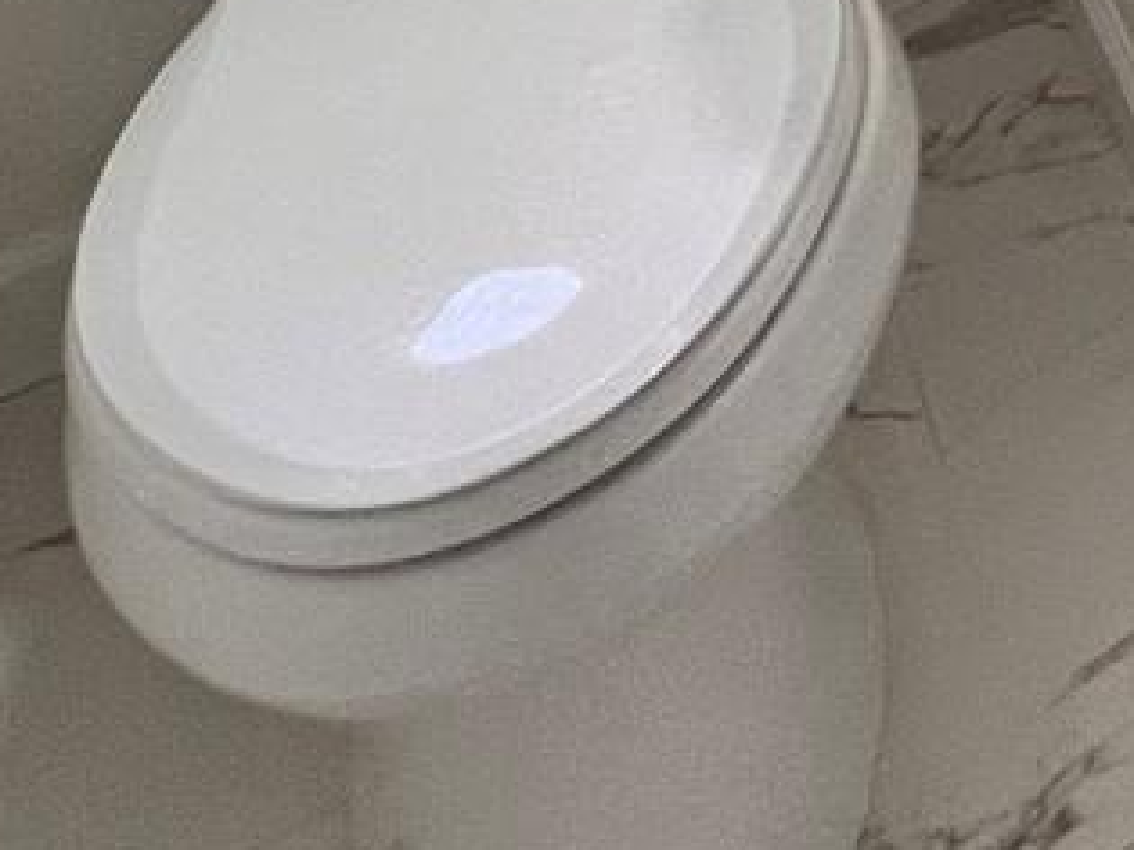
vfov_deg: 14.2
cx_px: 2131
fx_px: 2161
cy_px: -1235
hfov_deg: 19.8
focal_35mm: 66
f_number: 1.8
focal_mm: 1.57
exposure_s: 1/120
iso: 100
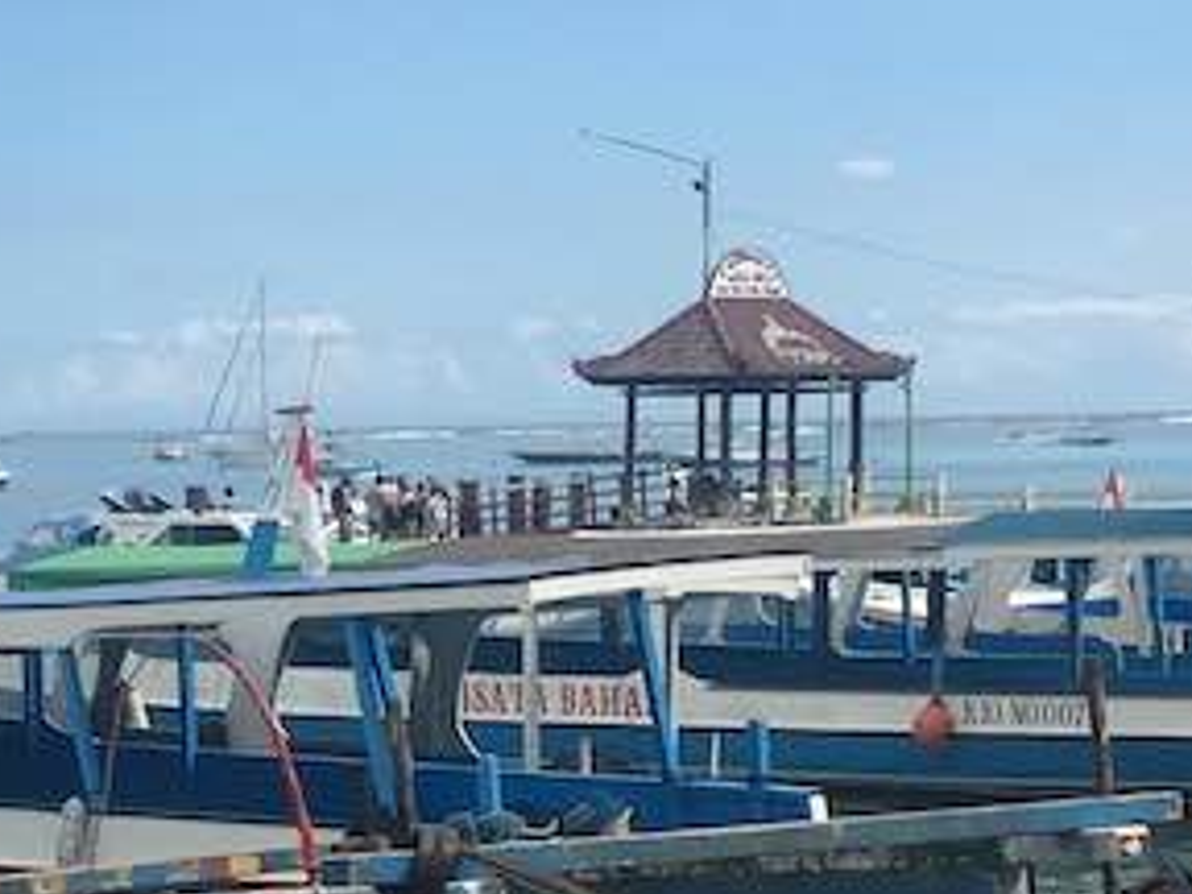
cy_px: 923
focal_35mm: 103
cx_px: 66
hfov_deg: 18.7
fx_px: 3547
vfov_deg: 14.1
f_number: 2.2
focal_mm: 4.15
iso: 25
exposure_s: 1/1374
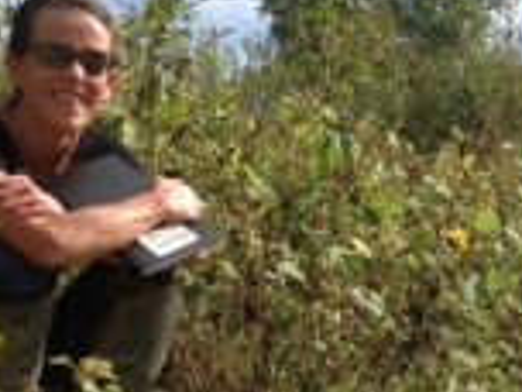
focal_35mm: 103
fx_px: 1553
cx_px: 409
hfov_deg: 18.9
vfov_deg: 14.1
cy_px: 421
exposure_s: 1/1374
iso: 50
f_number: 2.4
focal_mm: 4.28
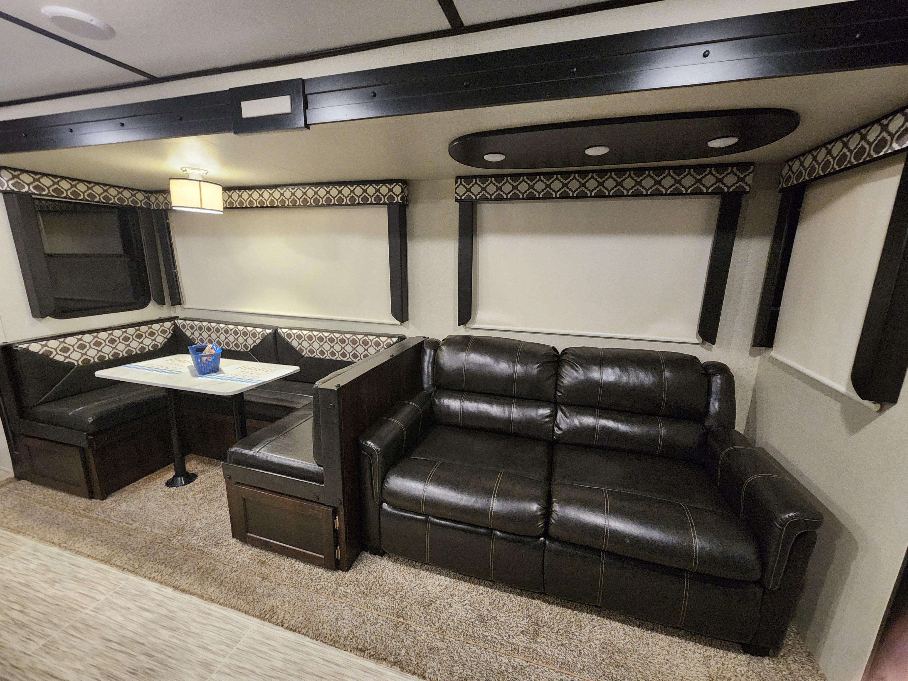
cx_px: 454
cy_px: 340
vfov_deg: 89.9
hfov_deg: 106.2
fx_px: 341
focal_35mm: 13
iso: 640
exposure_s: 1/30
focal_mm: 2.2
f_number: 2.2
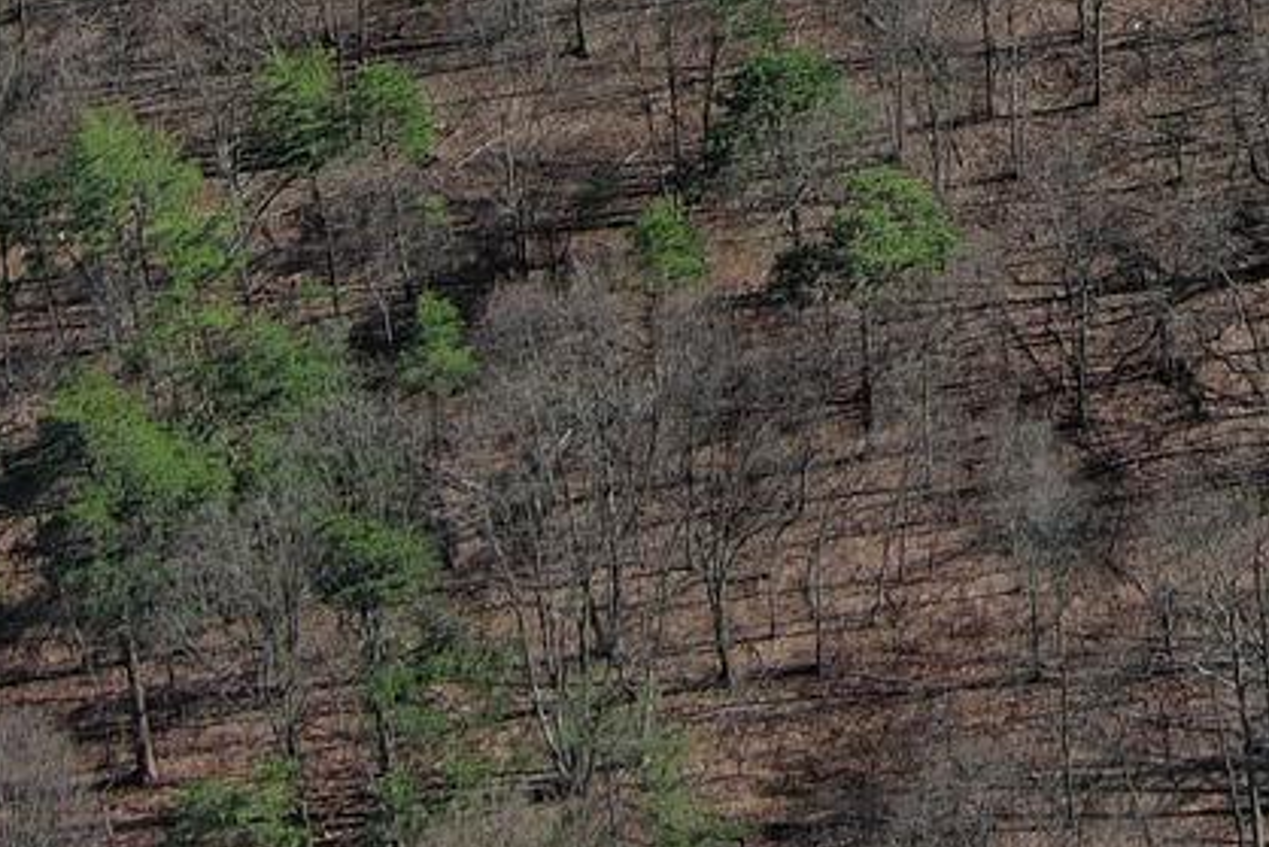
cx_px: 2244
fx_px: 5007
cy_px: -1149
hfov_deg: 13.1
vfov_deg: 8.8
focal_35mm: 142
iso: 100
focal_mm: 10.57
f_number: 2.8
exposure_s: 1/693
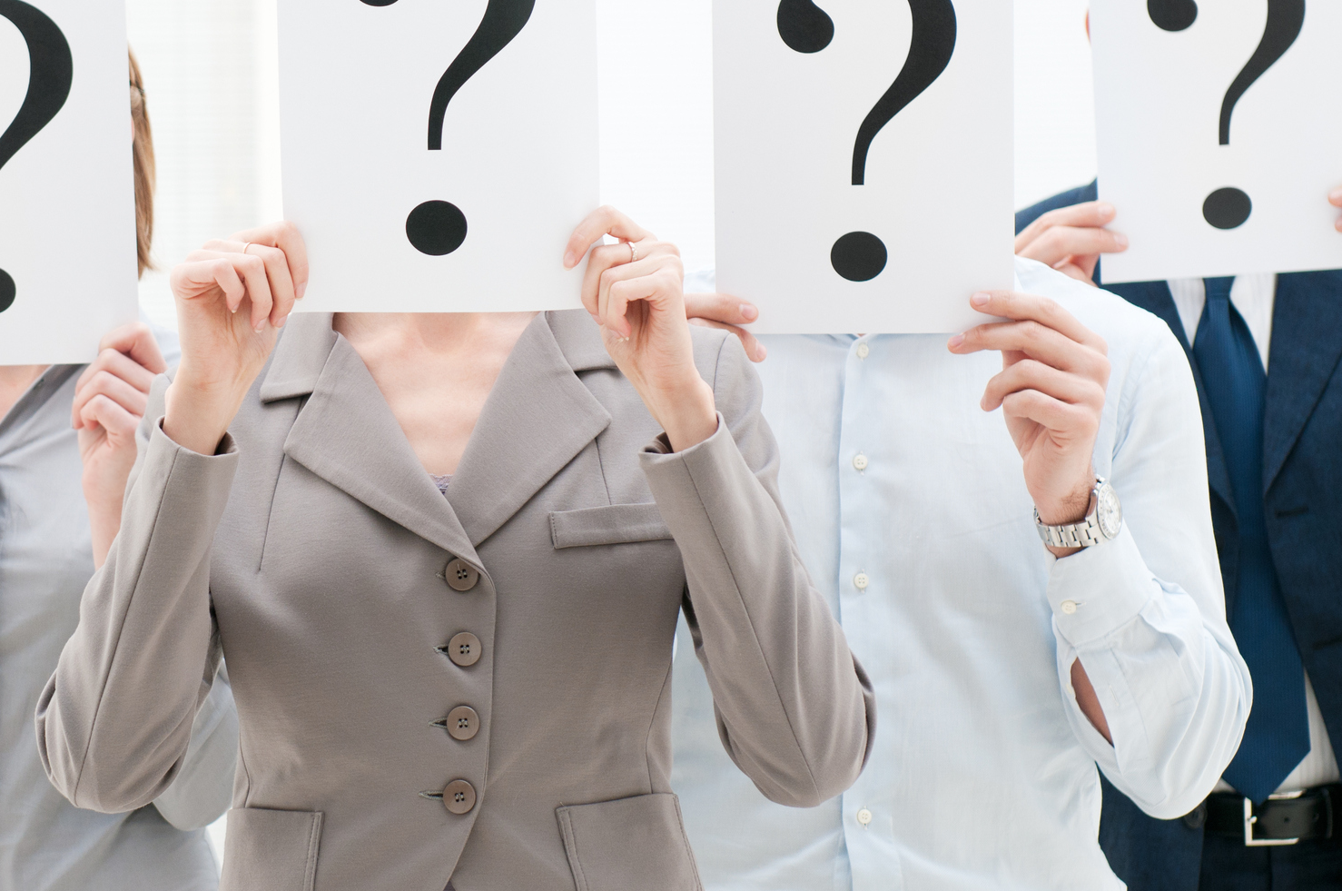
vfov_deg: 9.1
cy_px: 395
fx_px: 5621
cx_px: 388
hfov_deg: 13.6
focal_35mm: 151
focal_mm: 70
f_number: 3.5
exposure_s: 1/100
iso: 200
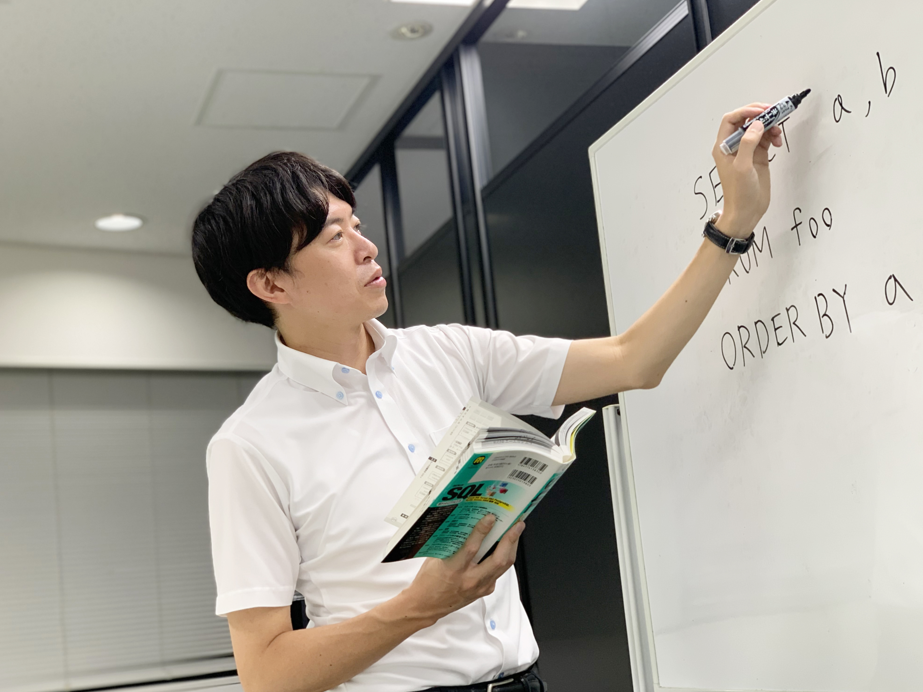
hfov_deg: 36.2
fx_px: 1413
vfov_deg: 27.5
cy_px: 344
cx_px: 460
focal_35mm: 53
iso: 80
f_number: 2.4
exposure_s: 1/50
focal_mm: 6
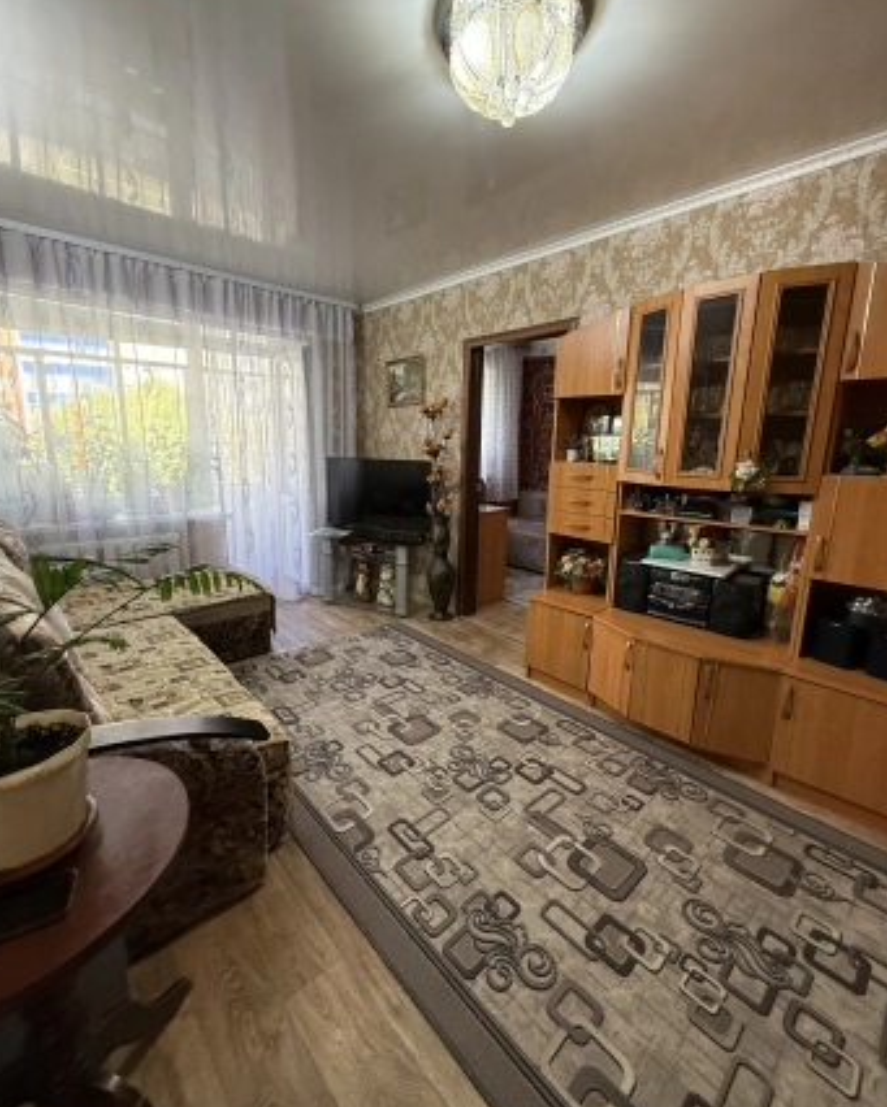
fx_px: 492
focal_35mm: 15
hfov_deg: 84.1
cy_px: 538
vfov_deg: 96.8
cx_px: 438
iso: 320
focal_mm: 2.22
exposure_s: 1/76
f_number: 2.2
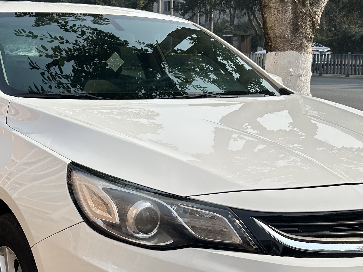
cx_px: 130
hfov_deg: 30.6
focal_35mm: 63
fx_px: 661
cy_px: 210
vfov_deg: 23.0
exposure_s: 1/3831
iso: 50
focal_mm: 5.7
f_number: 1.5
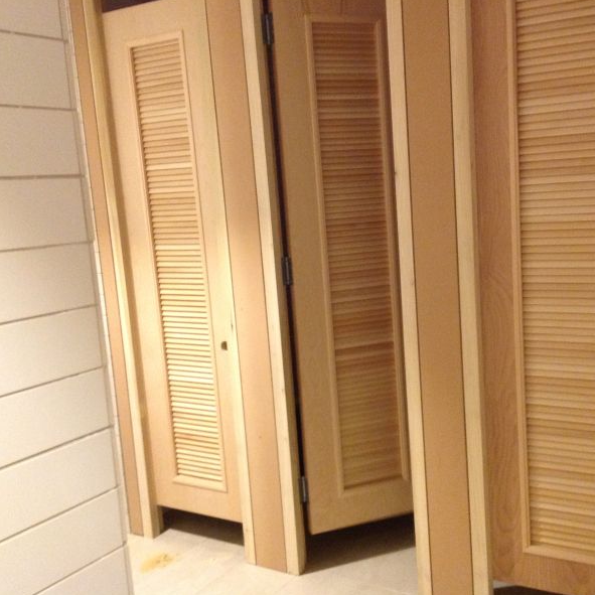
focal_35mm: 42
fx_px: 817
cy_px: 297
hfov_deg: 39.9
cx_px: 355
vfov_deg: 40.0
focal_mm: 4.28
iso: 320
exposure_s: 1/15
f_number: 2.4
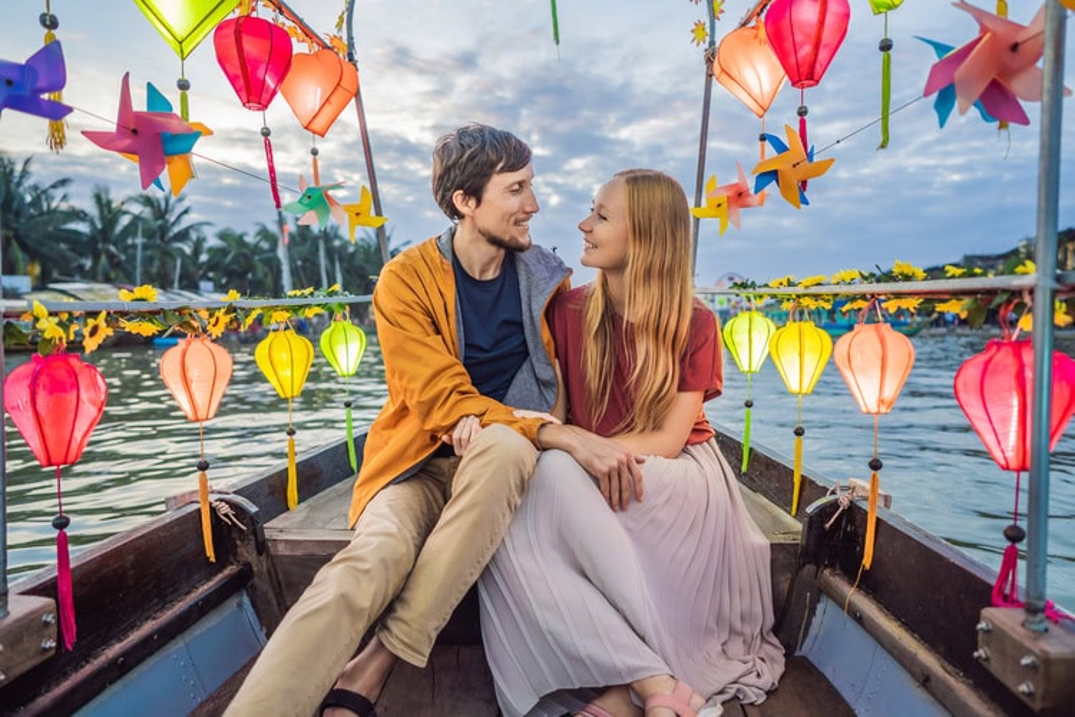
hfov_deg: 71.5
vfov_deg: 51.3
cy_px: 358
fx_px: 746
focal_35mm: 25
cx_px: 538
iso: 160
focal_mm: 25
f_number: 2.2
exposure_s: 1/320
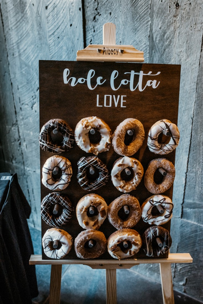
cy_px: 152
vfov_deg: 54.4
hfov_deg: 37.9
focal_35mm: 35
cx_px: 102
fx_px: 296
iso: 2500
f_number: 4.5
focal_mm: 35
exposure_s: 1/100
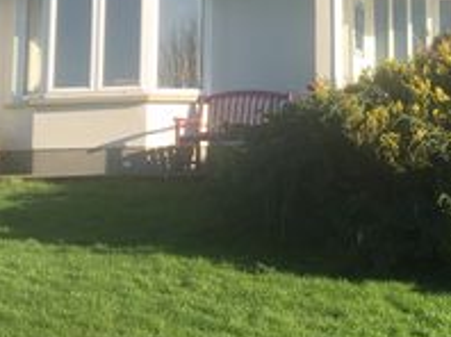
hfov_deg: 21.9
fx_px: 1145
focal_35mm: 88
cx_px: 387
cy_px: -34
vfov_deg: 16.3
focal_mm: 4.15
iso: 25
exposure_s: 1/596
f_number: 2.2
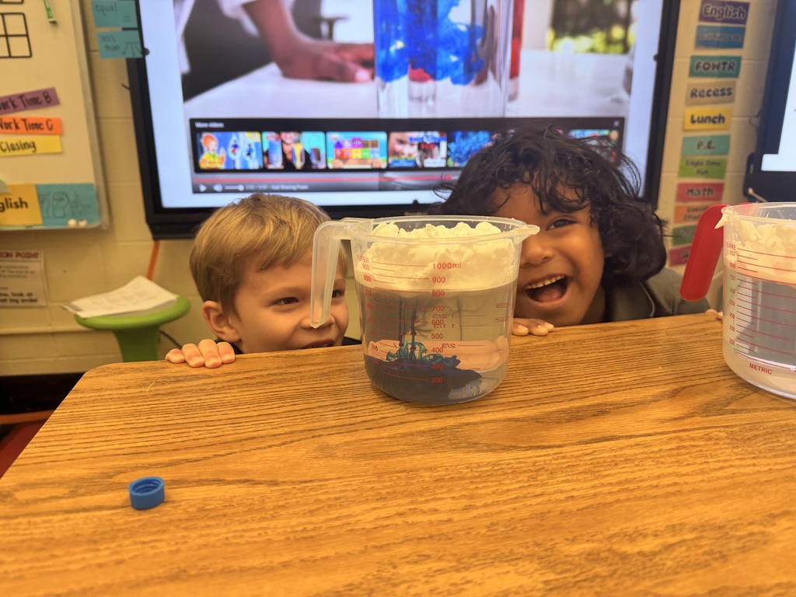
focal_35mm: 24
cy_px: 298
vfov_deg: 56.8
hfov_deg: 71.6
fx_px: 552
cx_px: 398
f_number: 1.78
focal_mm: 6.76
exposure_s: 1/120
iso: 160
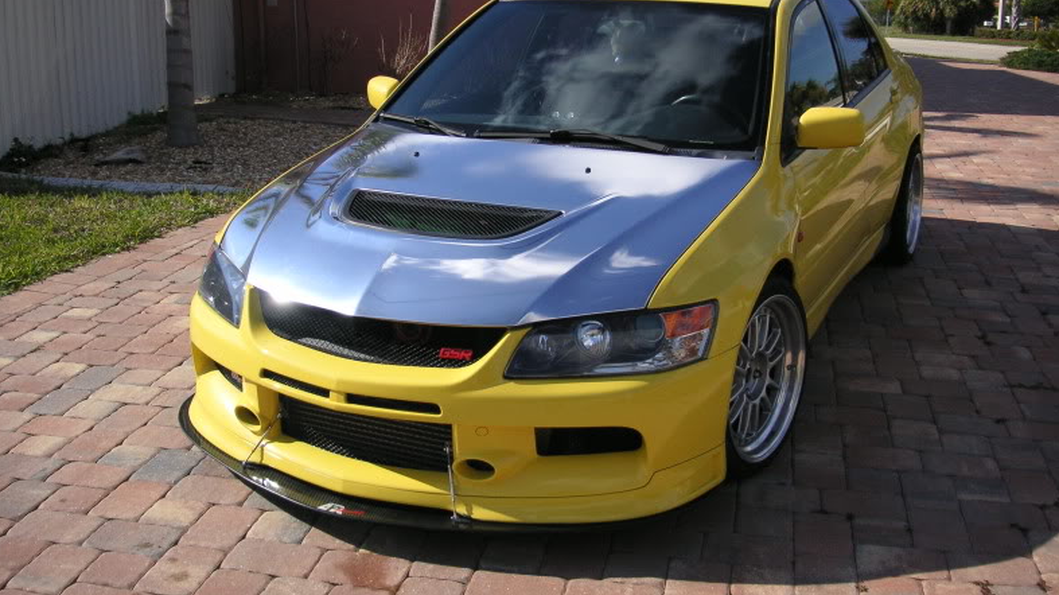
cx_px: 526
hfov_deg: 49.4
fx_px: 1151
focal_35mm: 41
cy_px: 280
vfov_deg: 29.0
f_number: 6.7
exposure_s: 1/180
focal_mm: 6.1
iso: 50
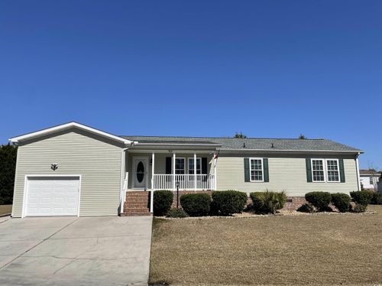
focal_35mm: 26
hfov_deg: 67.4
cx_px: 191
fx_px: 287
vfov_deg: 53.0
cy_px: 143
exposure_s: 1/6135
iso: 32
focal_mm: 4.2
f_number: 1.6
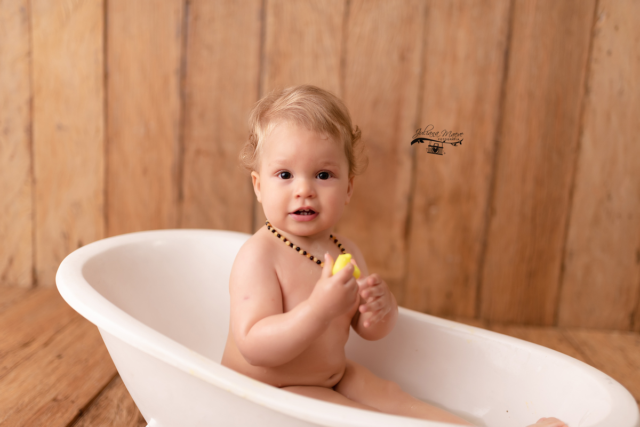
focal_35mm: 35
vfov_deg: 37.9
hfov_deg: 54.4
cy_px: 214
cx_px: 320
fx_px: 622
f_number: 1.4
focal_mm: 35
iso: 100
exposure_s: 1/125
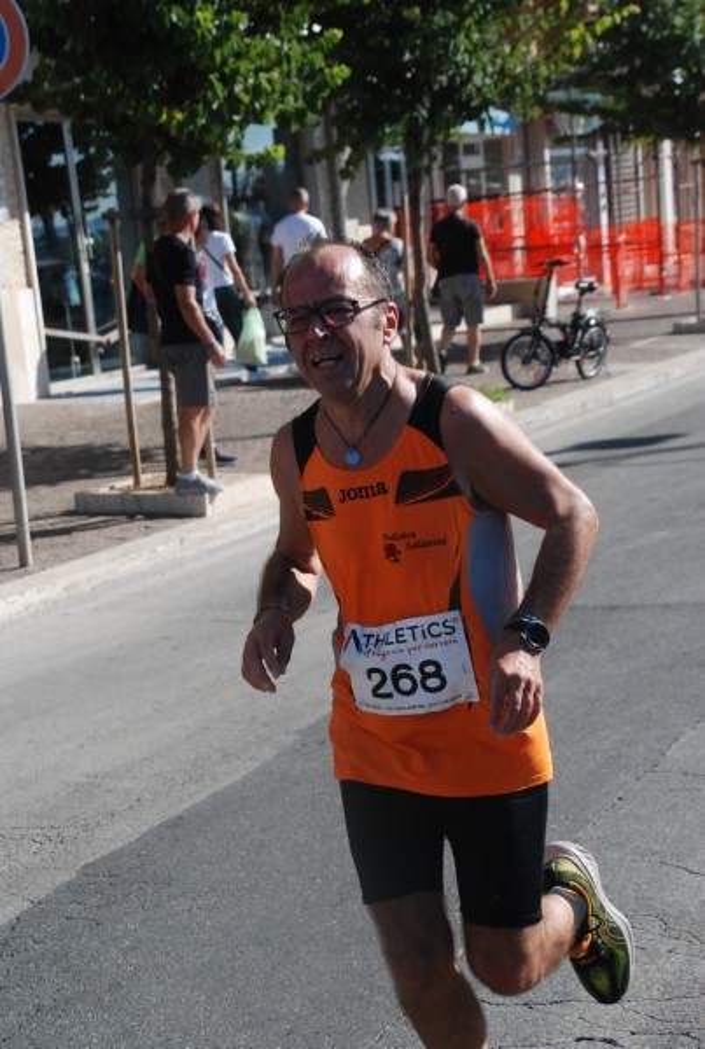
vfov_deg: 26.9
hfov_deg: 18.3
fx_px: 2192
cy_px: 524
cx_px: 352
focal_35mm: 75
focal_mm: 50
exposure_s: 1/2000
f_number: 7.1
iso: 1000
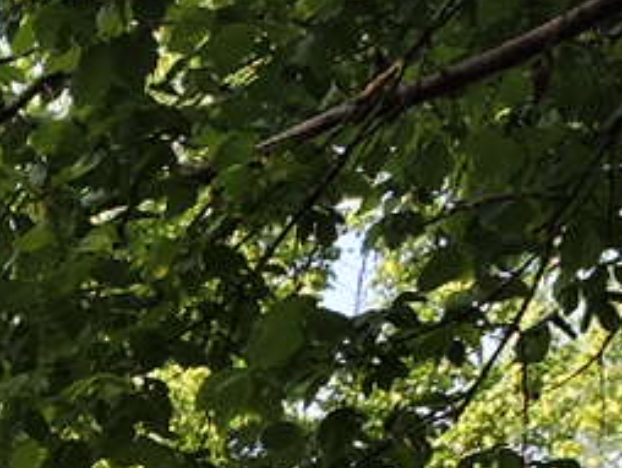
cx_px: -732
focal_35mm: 151
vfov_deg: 9.2
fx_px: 2716
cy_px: 968
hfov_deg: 11.4
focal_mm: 4.3
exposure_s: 1/500
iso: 100
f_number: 3.3
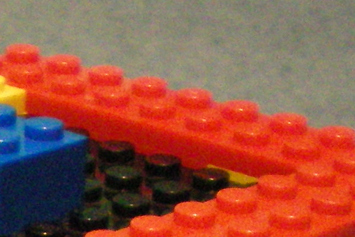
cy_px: 652
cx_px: -217
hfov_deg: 9.3
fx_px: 2120
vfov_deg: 6.0
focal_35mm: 215
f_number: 3.1
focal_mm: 6.3
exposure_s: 1/5
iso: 400
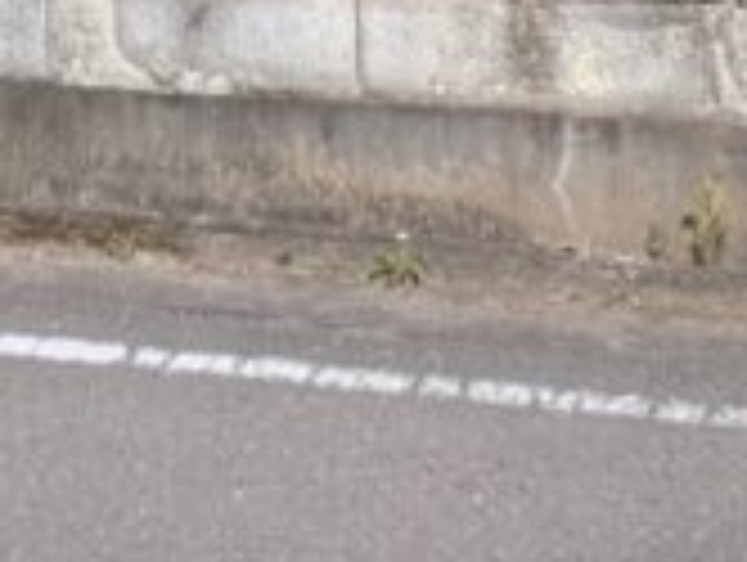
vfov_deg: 14.9
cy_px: -582
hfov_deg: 24.0
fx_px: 1729
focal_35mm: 80
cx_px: 140
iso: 52
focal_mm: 1.95
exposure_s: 1/2398
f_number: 2.2
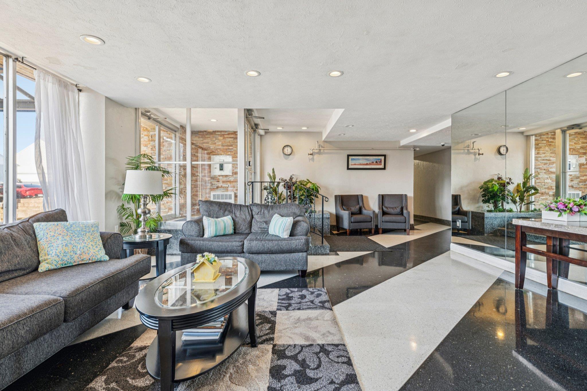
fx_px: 277
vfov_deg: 70.4
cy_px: 196
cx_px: 294
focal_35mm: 17
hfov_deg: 93.3
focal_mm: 17
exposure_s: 1/13
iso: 250
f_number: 8
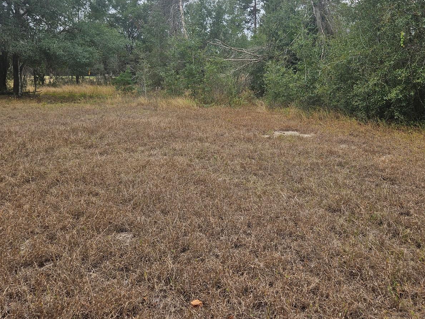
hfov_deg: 58.3
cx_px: 229
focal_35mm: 31
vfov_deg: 44.7
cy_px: 105
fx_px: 381
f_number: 1.8
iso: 25
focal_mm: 5.4
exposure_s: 1/383
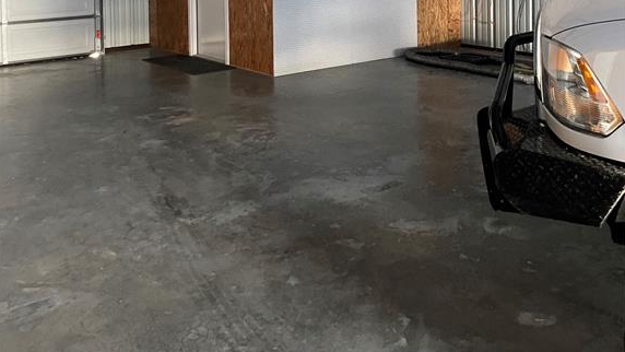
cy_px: -26
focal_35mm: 38
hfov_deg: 52.8
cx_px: 312
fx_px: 630
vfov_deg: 28.6
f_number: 1.6
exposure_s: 1/32
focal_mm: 4.2
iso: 640
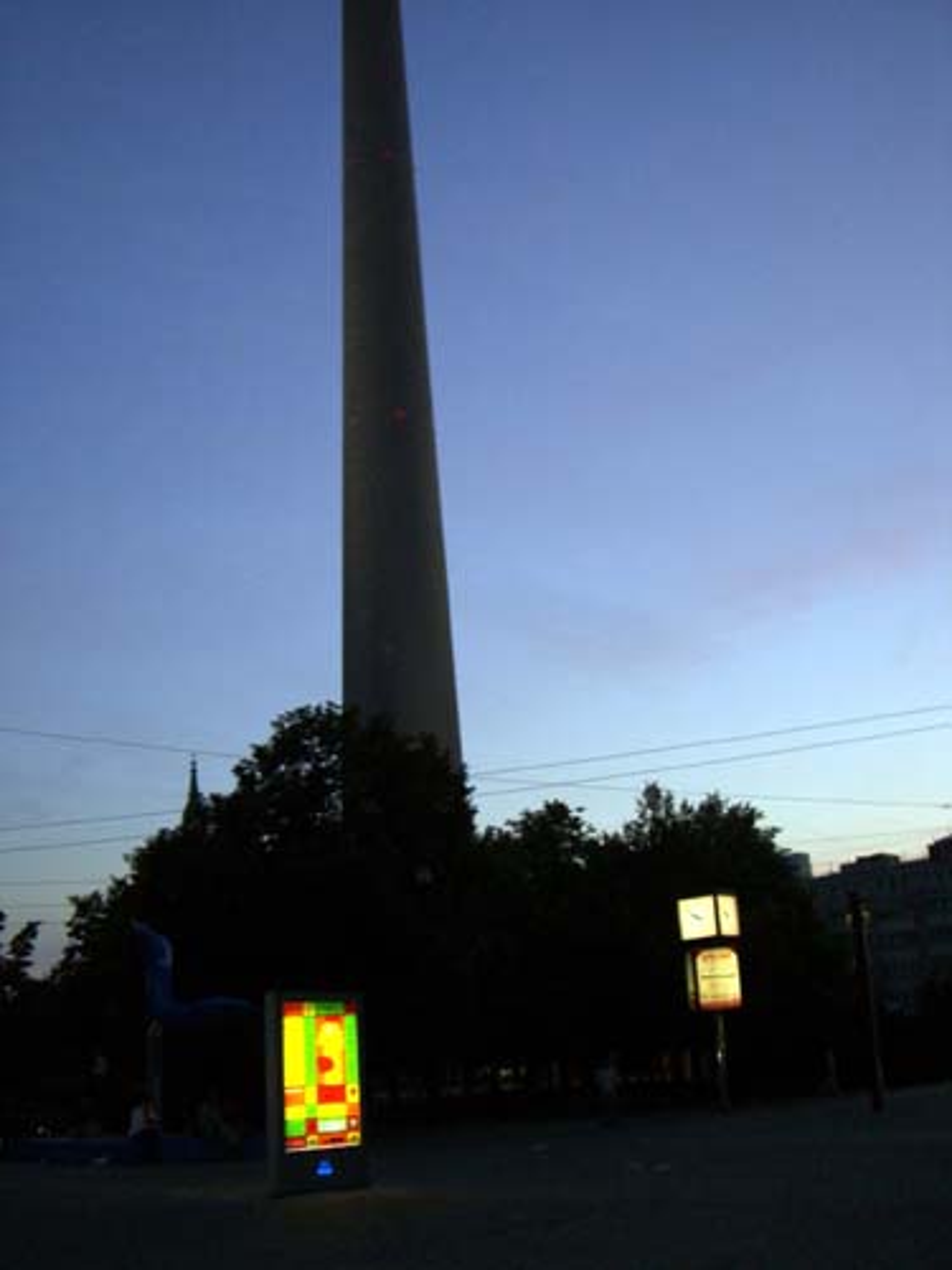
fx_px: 1393
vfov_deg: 49.0
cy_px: 635
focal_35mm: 38
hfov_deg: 37.7
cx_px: 476
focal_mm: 6.2
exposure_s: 1/60
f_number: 2.7
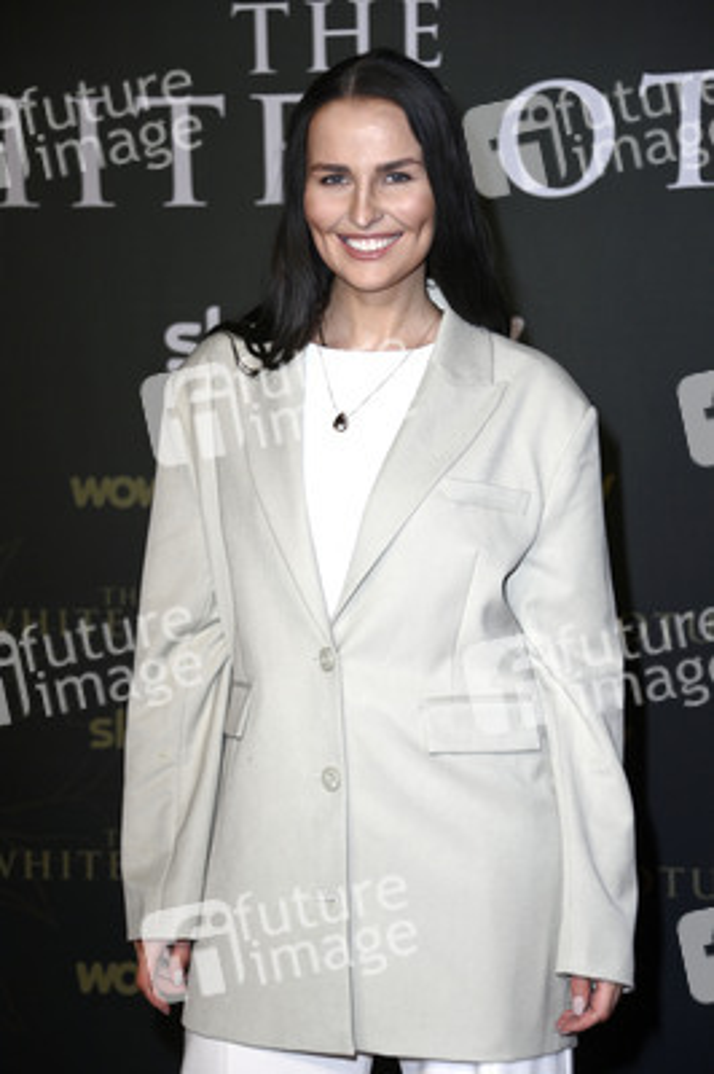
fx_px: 2742
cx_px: 357
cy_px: 537
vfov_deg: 22.2
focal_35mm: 92
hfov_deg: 14.8
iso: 800
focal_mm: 92
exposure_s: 1/250
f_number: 5.3
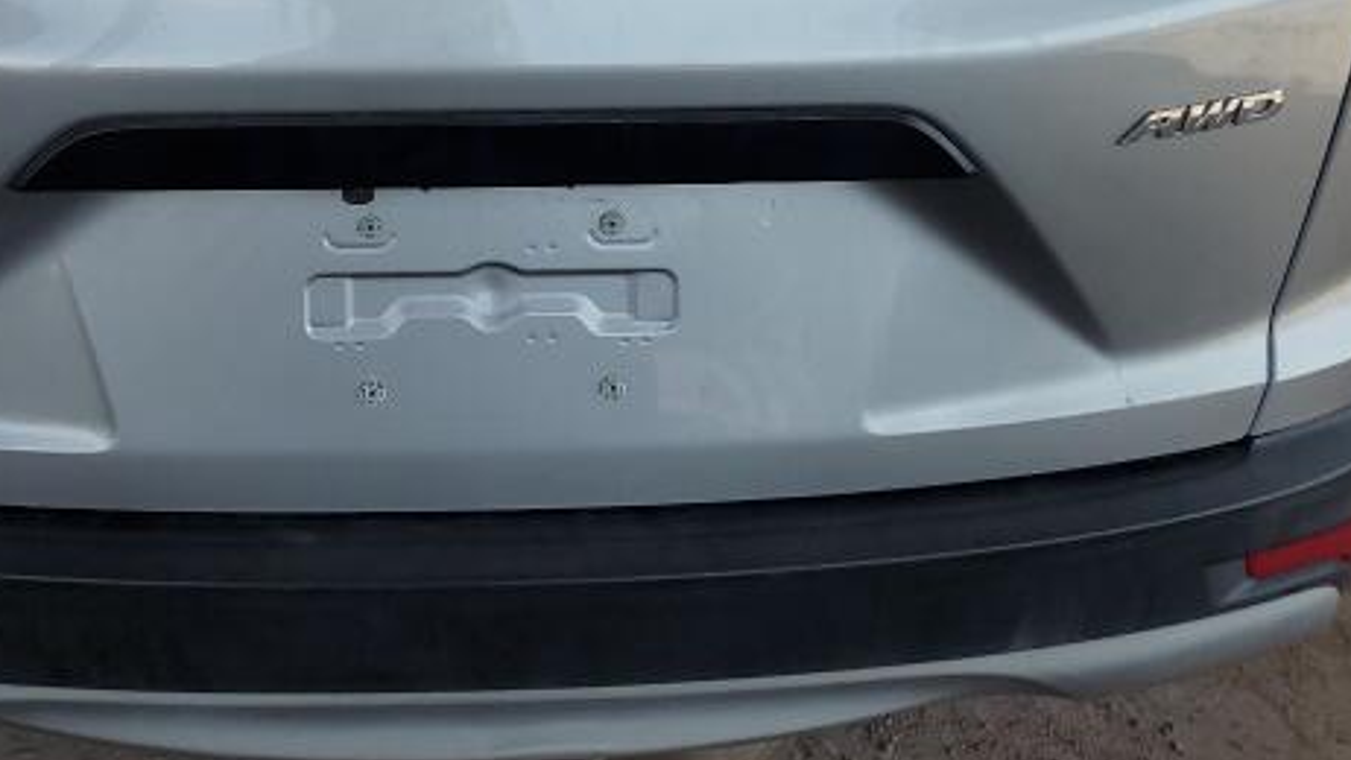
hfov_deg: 41.5
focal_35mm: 49
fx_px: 1756
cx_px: 447
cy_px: -23
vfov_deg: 23.3
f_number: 1.5
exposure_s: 1/1429
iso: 50
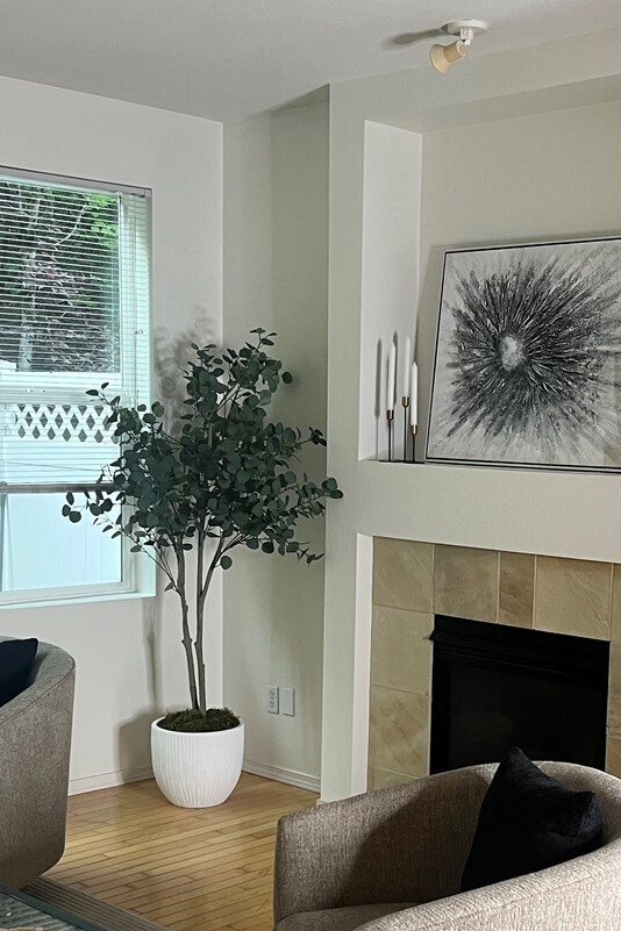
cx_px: 390
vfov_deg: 36.6
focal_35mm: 54
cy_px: 590
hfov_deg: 25.0
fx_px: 1397
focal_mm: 5.7
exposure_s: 1/60
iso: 125
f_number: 1.5
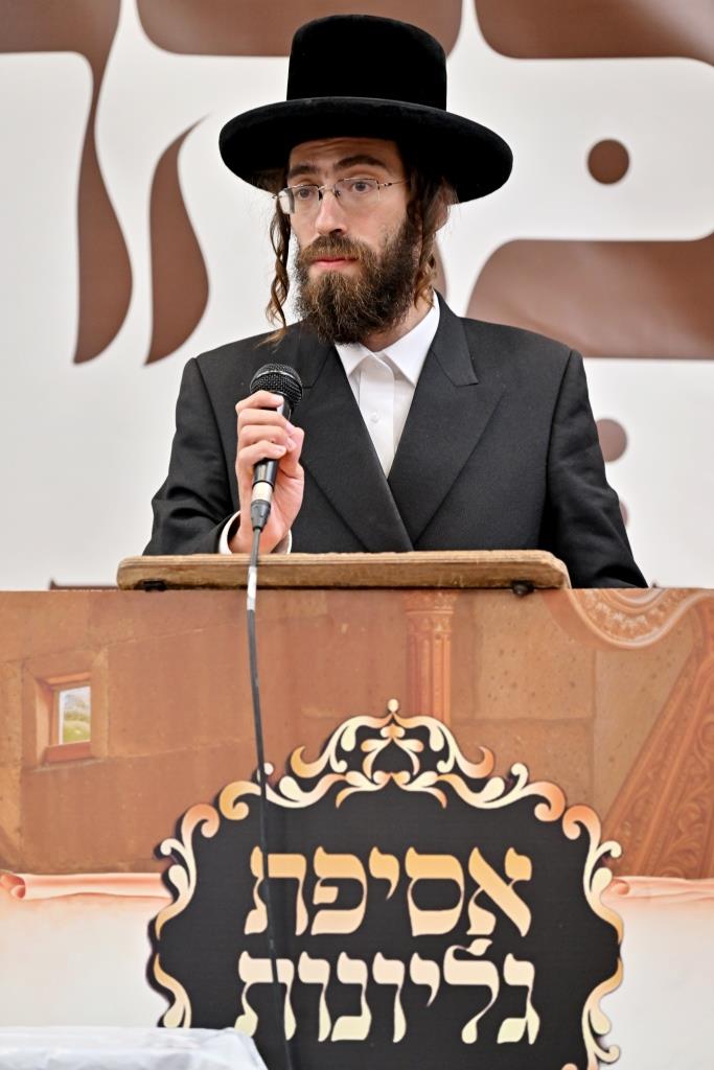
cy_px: 535
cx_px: 357
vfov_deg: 17.1
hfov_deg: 11.4
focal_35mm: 120
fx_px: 3569
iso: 800
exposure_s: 1/160
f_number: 4
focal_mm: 120
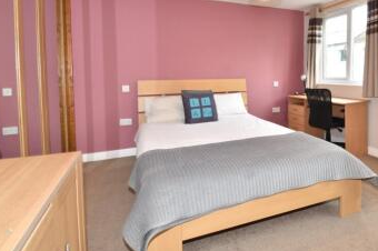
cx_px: 235
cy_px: 86
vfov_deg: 58.2
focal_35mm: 21
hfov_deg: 79.9
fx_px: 220
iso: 100
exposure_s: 1/1.6
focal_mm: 10
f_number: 9
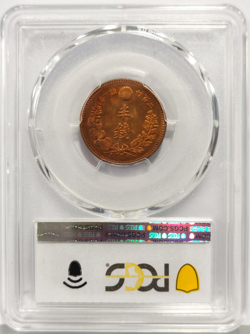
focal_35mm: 54
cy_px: 167
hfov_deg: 27.0
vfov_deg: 35.5
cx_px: 125
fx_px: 520
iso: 125
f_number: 16
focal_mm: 5.56
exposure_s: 1/100
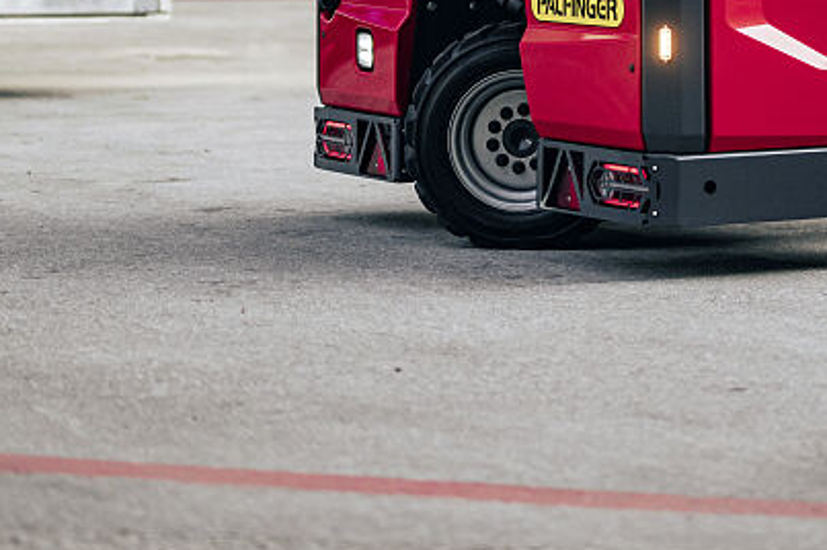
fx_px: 3489
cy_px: -211
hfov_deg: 13.4
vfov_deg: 8.8
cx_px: 709
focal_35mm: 152
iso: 400
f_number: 1.2
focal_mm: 50
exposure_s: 1/12800
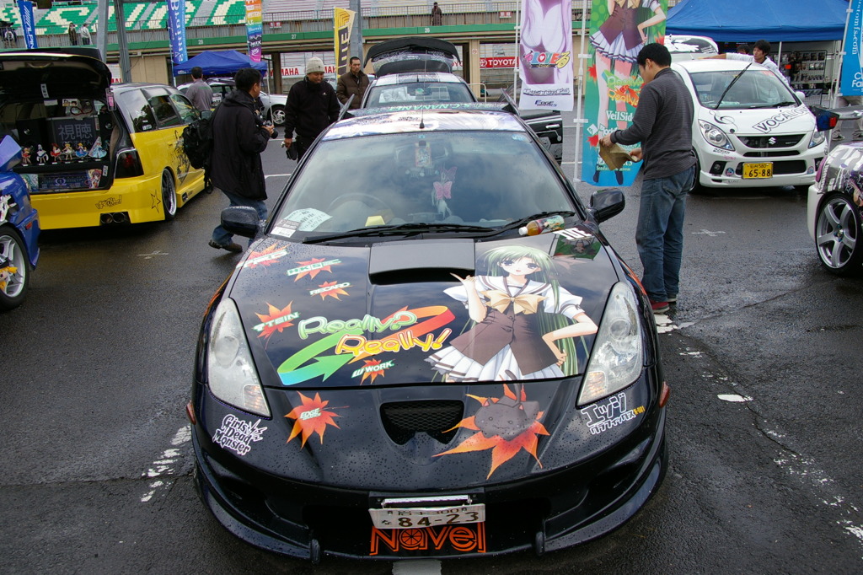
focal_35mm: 32
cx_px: 432
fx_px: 755
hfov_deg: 59.5
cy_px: 288
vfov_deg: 41.7
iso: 200
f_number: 6.7
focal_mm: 21
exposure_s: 1/250
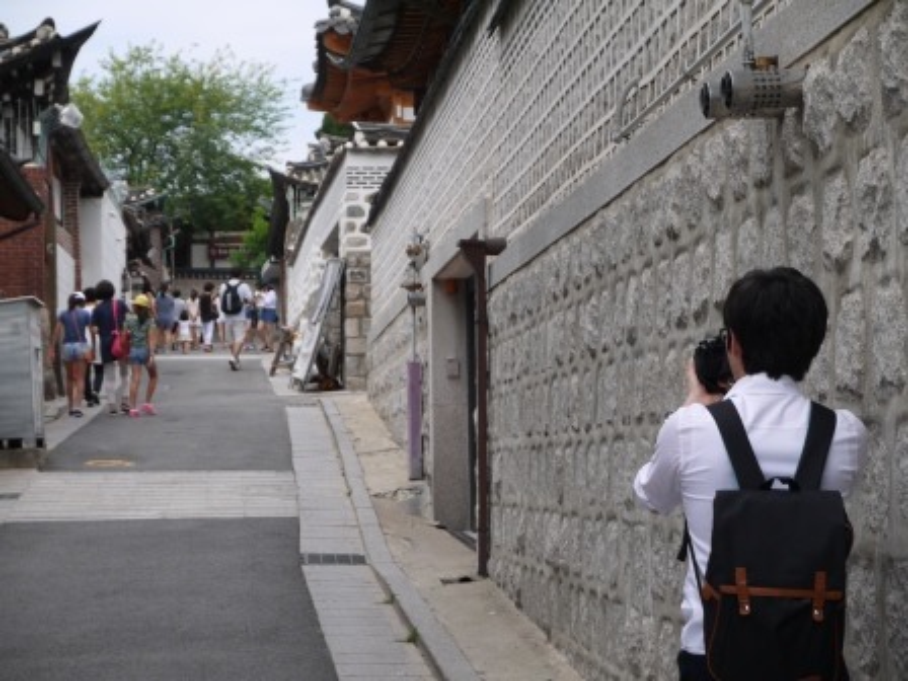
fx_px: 2151
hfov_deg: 23.8
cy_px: 340
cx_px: 454
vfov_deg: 18.0
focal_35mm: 82
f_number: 8
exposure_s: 1/320
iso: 160
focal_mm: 41
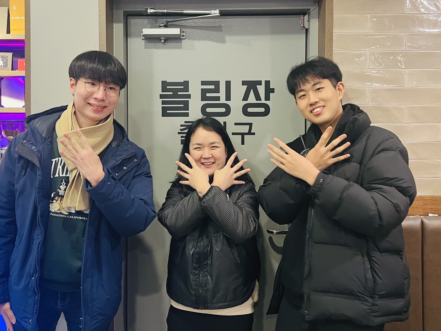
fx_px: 446
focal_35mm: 35
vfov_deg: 40.5
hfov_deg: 52.6
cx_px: 211
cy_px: 131
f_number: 1.5
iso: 400
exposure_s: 1/60
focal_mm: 5.7
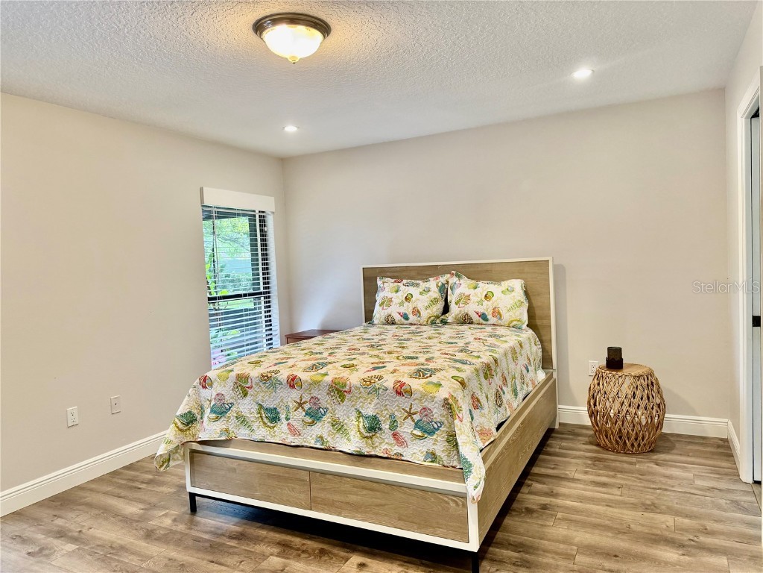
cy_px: 286
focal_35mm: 24
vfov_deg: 56.8
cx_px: 382
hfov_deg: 71.6
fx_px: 529
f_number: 1.78
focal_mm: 6.76
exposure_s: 1/120
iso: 160
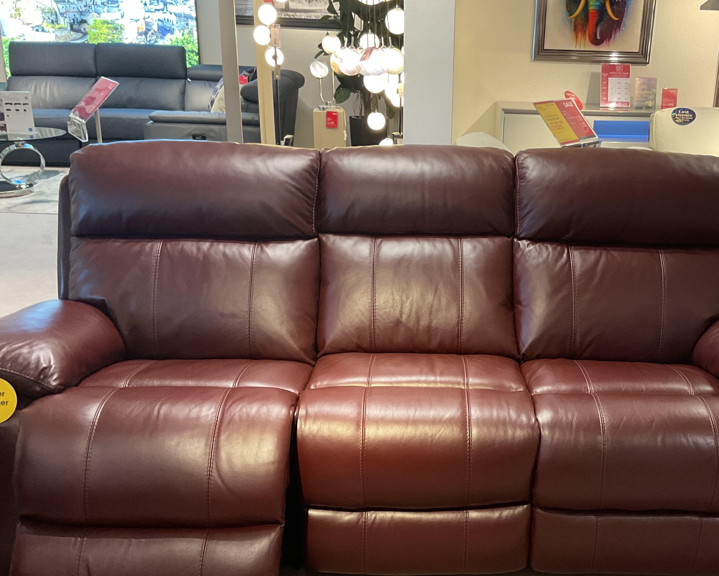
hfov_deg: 43.3
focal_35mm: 42
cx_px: 466
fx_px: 894
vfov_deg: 35.4
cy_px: 371
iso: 100
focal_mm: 3
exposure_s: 1/50
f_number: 1.8
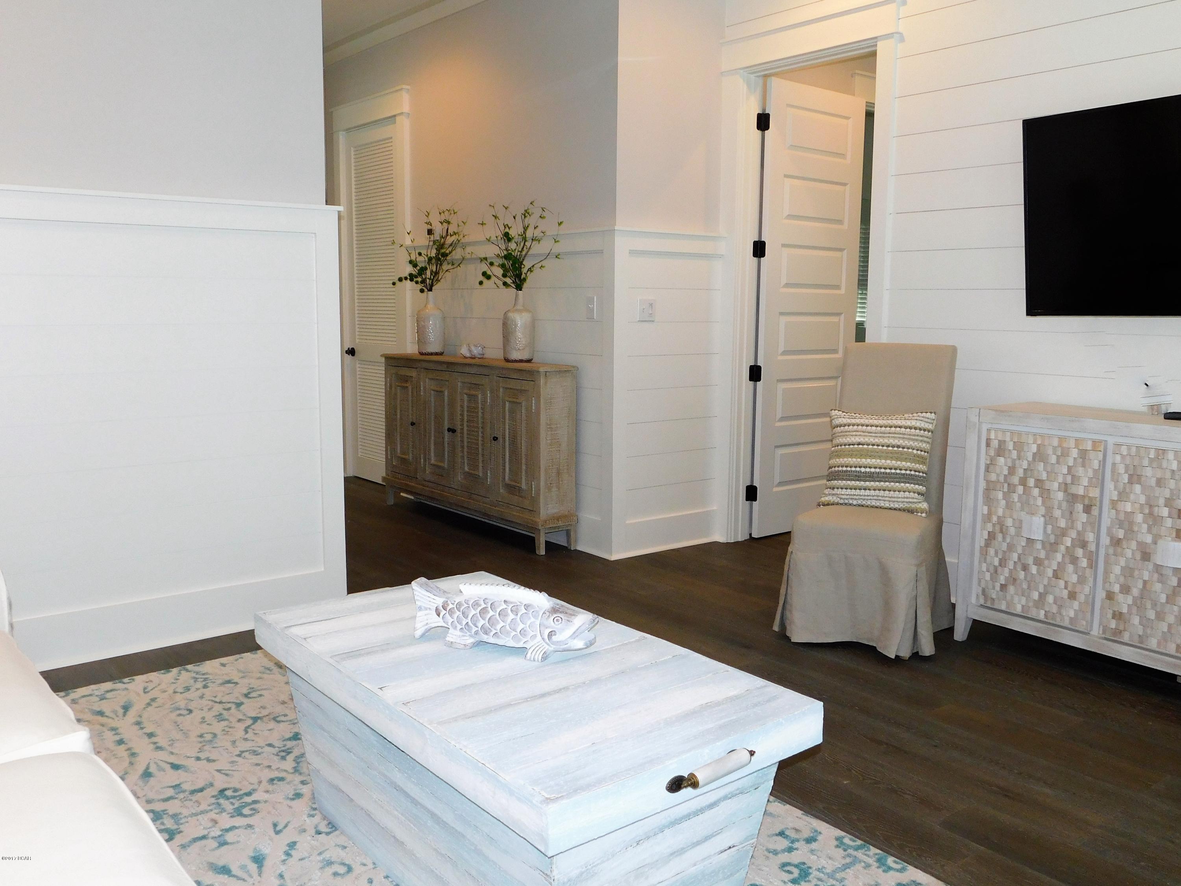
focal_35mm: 30
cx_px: 590
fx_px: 1024
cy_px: 443
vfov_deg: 46.8
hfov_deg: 60.0
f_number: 3.2
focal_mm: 5.3
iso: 200
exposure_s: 1/30
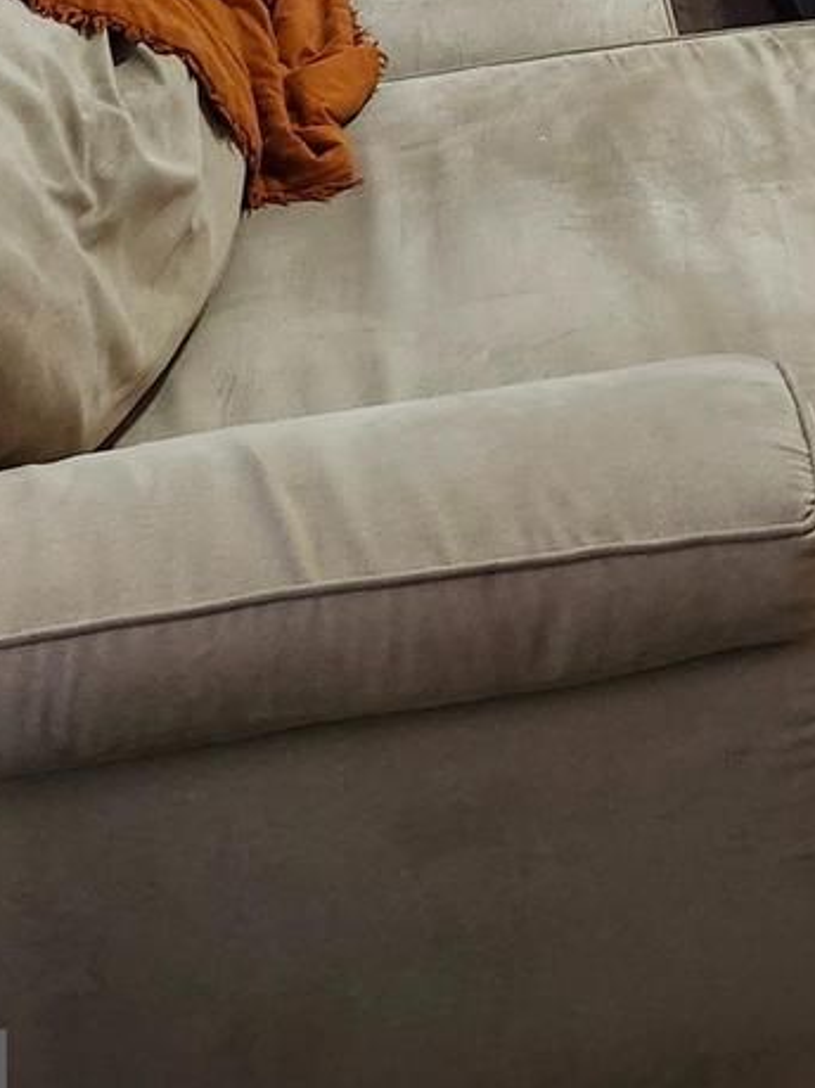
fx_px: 2418
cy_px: -597
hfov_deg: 18.7
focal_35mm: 77
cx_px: 779
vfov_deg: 21.0
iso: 400
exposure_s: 1/120
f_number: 1.8
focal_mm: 5.54
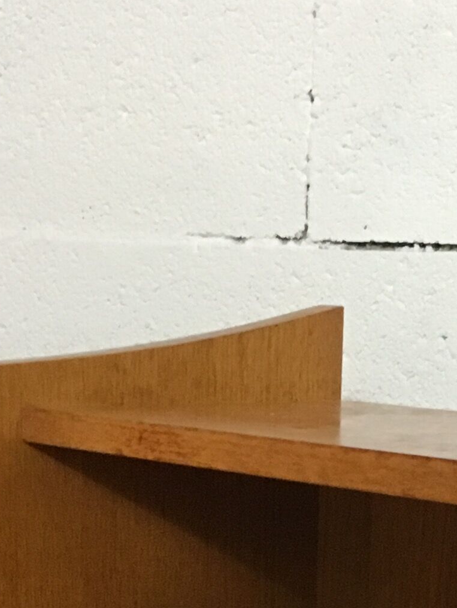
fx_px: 2024
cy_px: 801
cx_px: 350
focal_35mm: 115
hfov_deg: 12.8
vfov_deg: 16.2
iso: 200
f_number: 2.2
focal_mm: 4.15
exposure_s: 1/17
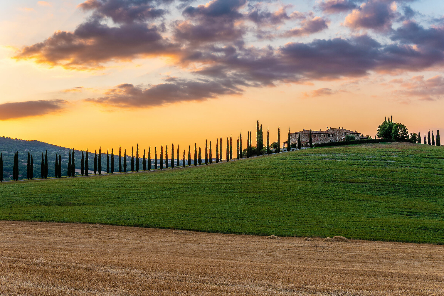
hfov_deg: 43.6
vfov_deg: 29.9
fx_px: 555
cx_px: 222
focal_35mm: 45
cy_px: 148
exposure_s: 1/100
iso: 100
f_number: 5.6
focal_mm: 30
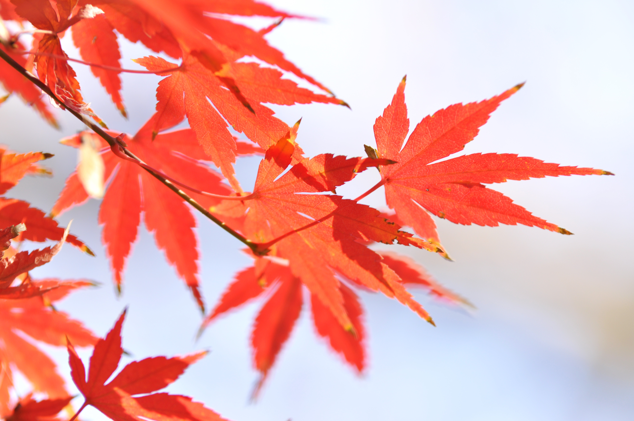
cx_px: 317
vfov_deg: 5.9
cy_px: 210
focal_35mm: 232
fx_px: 4090
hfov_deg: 8.9
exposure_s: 1/200
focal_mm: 155
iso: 200
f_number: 5
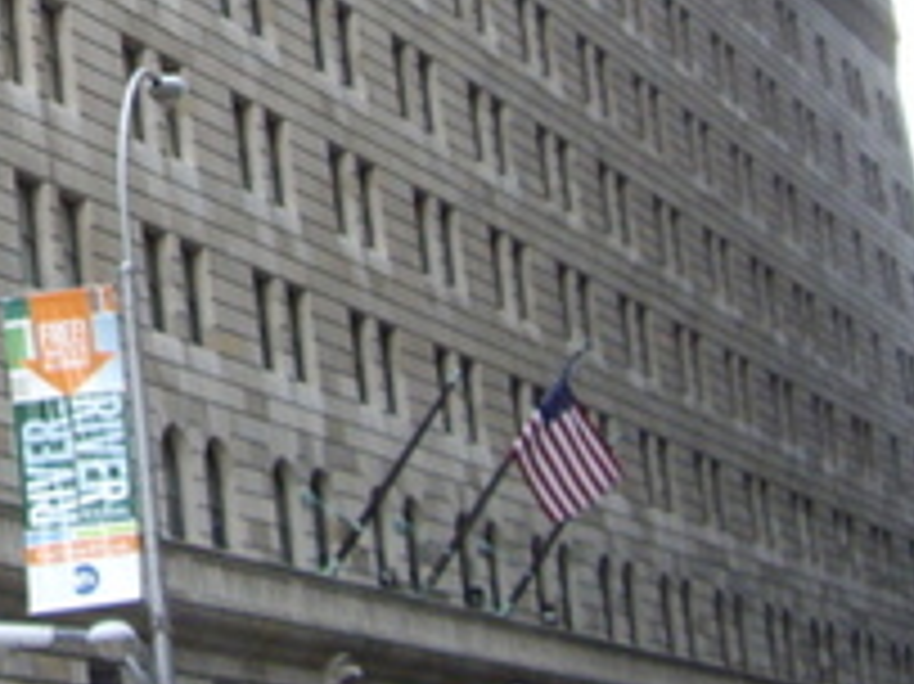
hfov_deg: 15.4
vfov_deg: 12.0
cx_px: -374
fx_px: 3167
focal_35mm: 120
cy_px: -171
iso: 200
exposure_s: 1/80
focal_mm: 7.9
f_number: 2.8
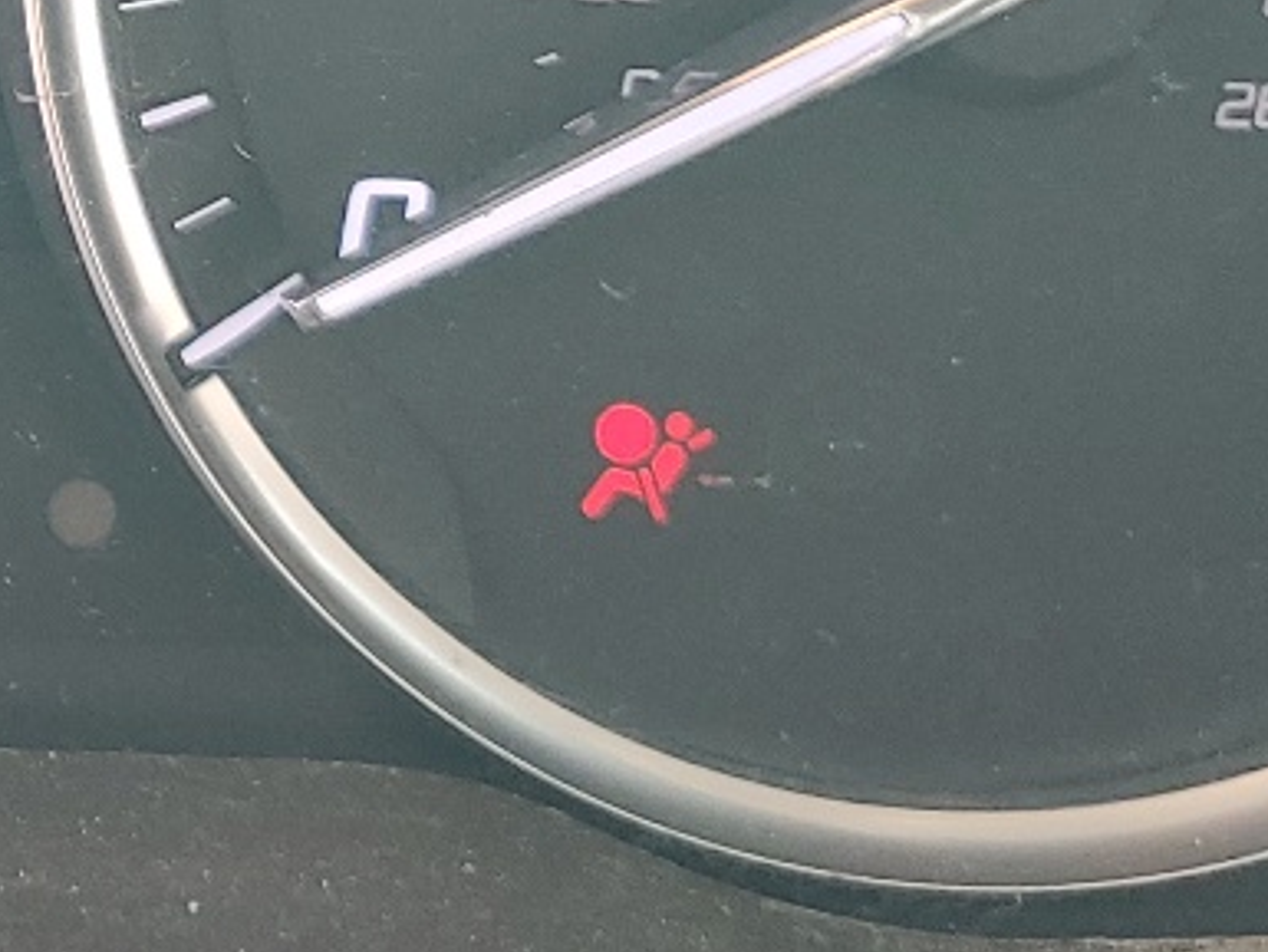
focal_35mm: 108
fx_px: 3957
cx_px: -781
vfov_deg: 13.1
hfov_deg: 16.2
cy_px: -425
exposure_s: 1/60.2
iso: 55
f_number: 1.5
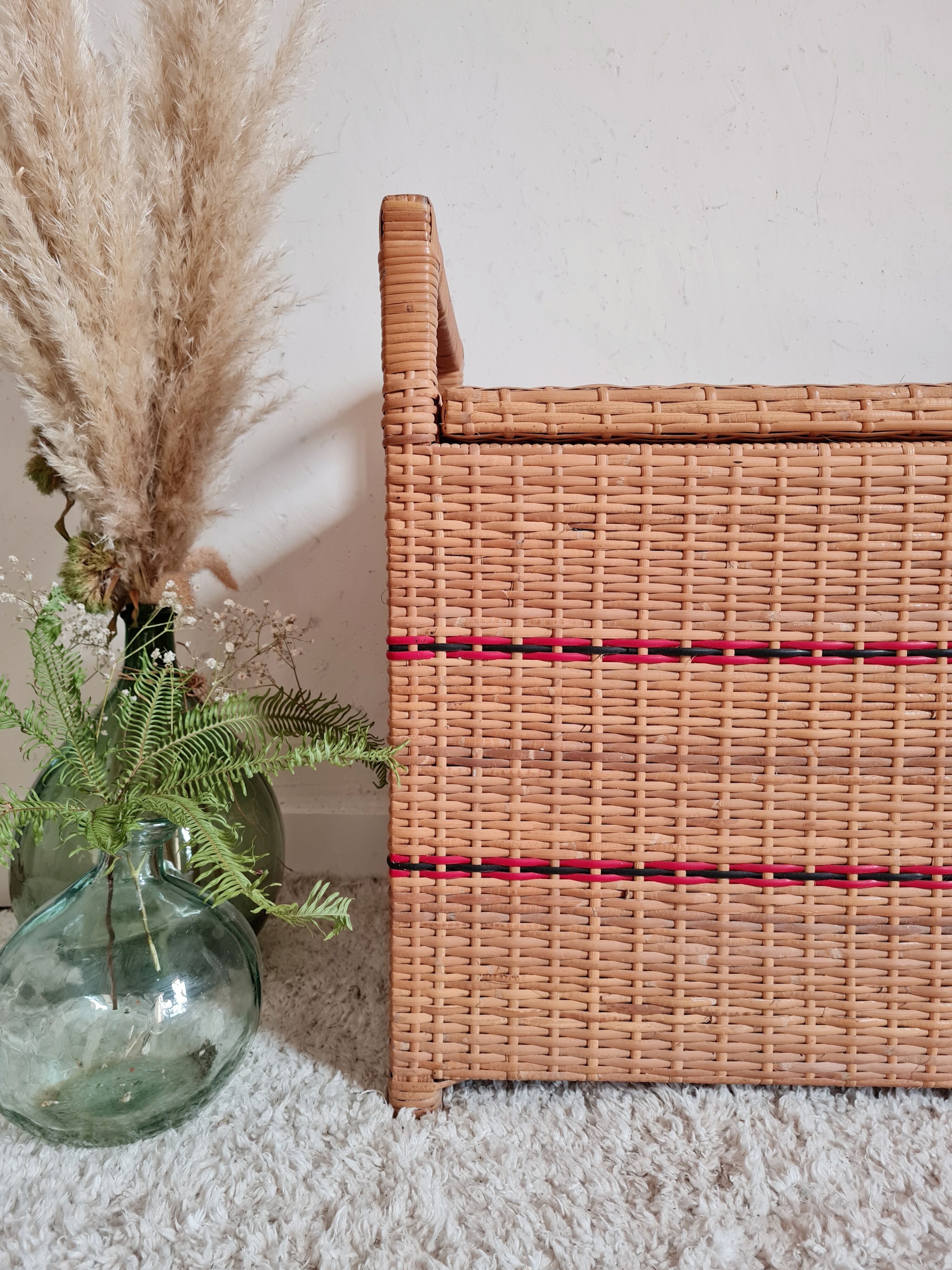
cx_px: 476
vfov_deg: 67.3
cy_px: 635
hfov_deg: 53.1
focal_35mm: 26
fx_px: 953
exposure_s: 1/50
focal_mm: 5.4
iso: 160
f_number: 1.8
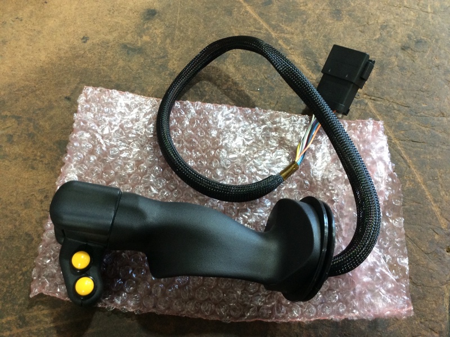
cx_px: 225
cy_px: 168
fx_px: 415
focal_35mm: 32
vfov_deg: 44.1
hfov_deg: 56.9
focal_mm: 3.3
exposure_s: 1/24
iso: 80
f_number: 2.4
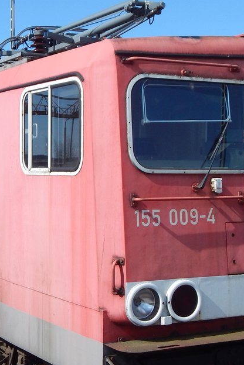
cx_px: 63
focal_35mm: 62
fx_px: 630
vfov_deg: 32.3
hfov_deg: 21.7
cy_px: 203
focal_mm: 5.6
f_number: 6.5
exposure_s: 1/500
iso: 125
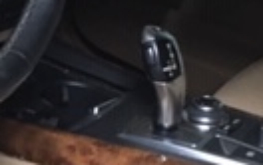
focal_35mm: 149
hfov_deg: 13.7
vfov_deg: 8.8
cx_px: -40
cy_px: 72
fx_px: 1070
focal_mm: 4.15
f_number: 2.2
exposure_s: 1/15
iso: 200
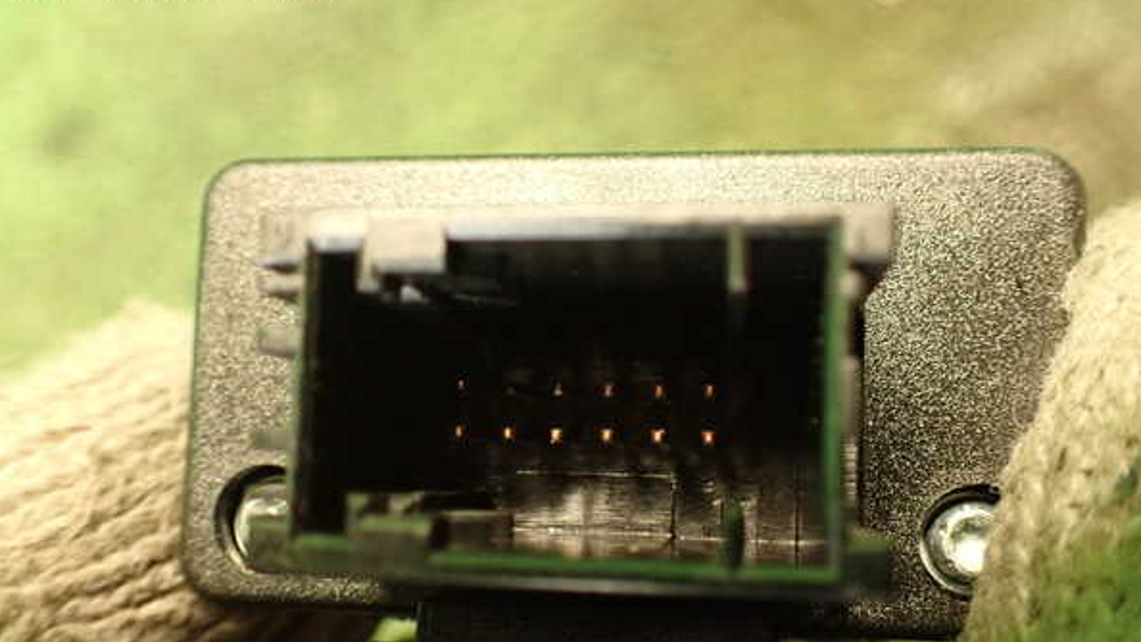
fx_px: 998
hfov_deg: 59.5
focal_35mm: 33
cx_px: 570
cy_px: 388
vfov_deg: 35.5
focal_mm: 5.4
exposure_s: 1/20
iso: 800
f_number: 2.3
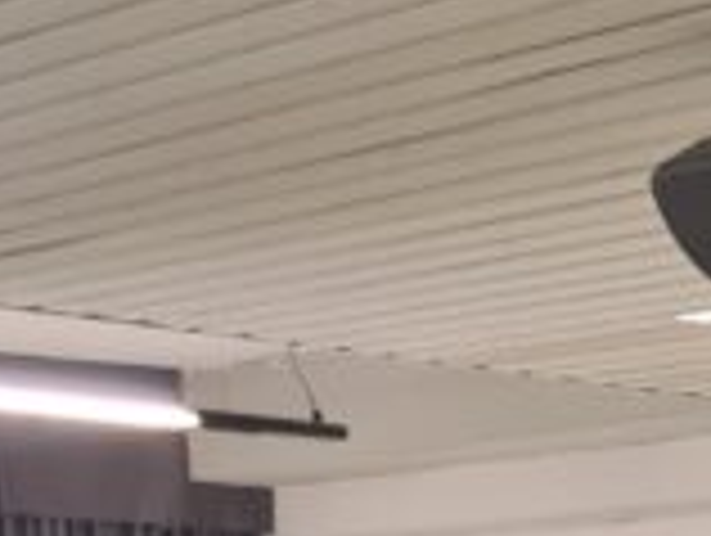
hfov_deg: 10.5
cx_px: 1539
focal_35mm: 168
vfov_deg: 8.3
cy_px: 1203
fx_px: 3456
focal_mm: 5.4
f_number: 1.8
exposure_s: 1/50
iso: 250
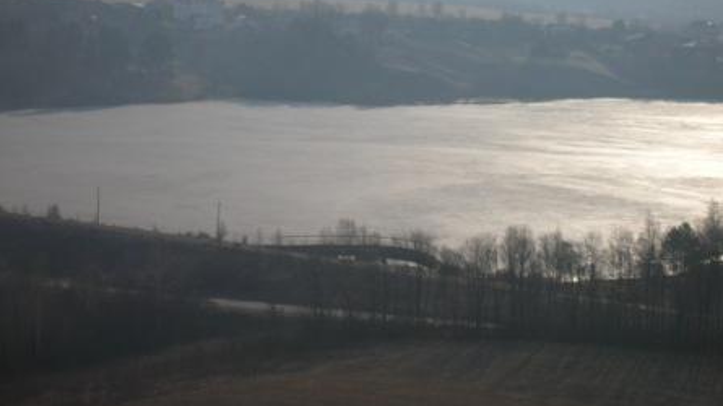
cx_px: 362
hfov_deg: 18.6
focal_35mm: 115
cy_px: 147
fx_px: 2204
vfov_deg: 10.5
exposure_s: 1/832
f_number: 4.9
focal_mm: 17.4
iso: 50
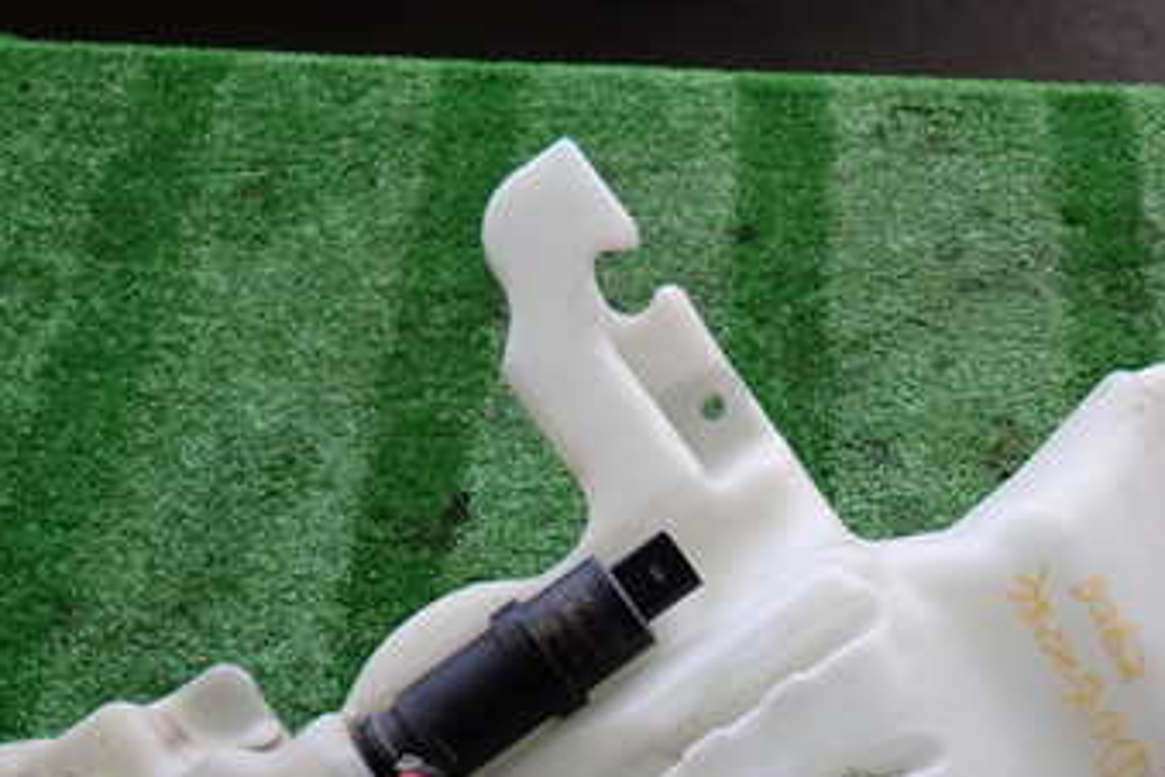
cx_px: 746
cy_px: 688
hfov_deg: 42.3
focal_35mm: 46
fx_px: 1488
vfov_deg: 28.2
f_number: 2
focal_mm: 4.5
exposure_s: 1/200
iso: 100
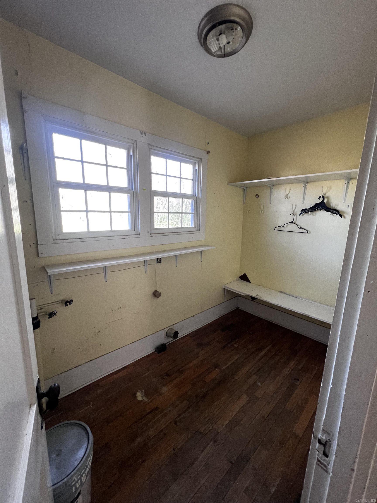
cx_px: 188
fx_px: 189
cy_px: 252
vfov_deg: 106.2
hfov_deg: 89.9
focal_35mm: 13
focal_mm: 1.57
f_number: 1.8
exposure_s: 1/65
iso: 250
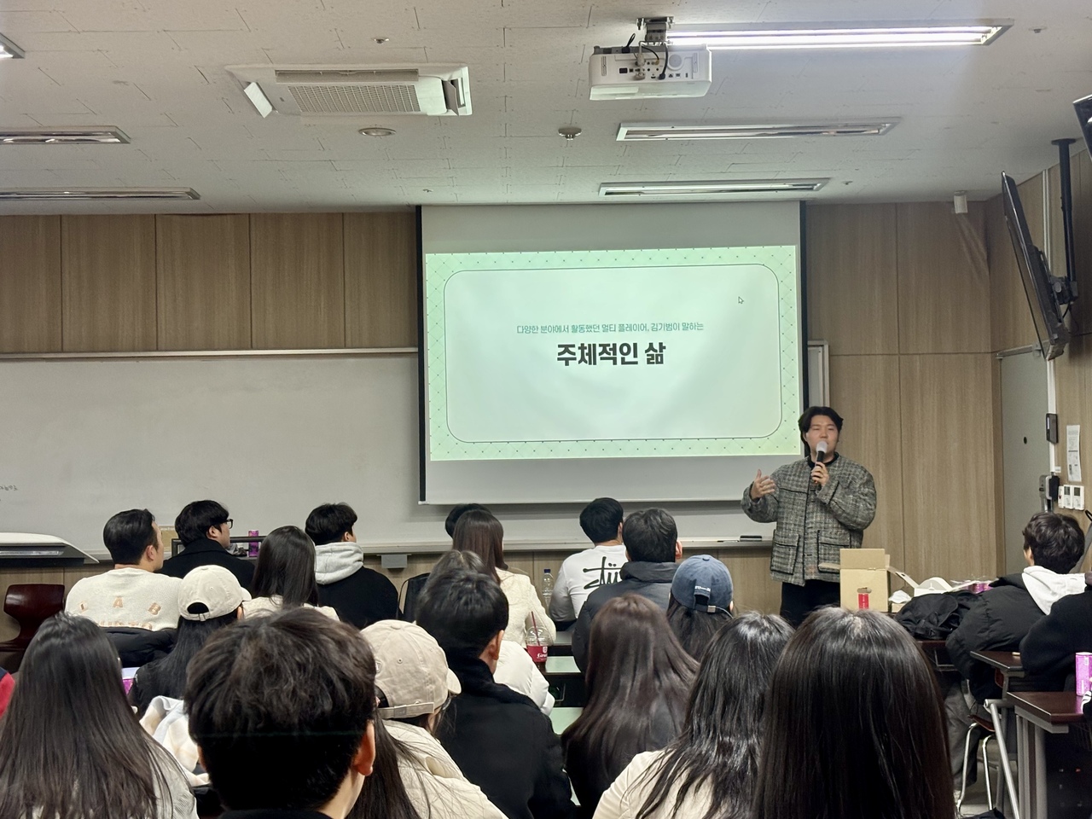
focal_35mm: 52
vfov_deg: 28.0
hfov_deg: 36.8
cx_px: 546
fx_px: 1640
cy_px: 410
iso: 125
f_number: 1.6
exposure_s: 1/60
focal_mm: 5.96
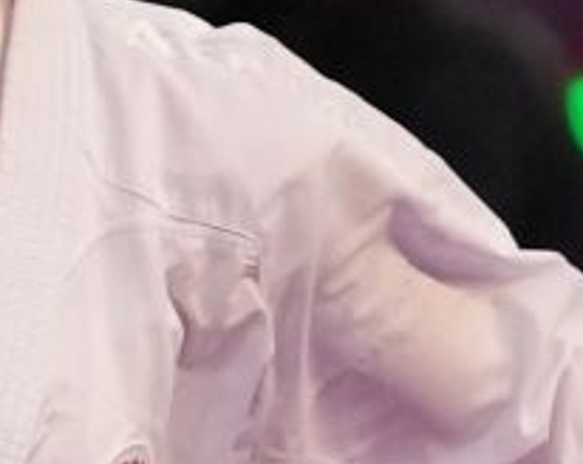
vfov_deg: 0.7
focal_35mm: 2169
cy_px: 557
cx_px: 342
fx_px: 37354
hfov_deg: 0.9
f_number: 2.8
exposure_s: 1/1000
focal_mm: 176
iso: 2000
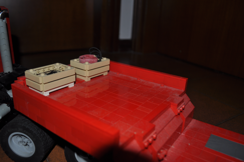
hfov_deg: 62.0
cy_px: 81
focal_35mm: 30
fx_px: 203
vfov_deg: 43.5
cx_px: 122
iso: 200
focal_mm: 20
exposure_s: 1/60
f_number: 3.8
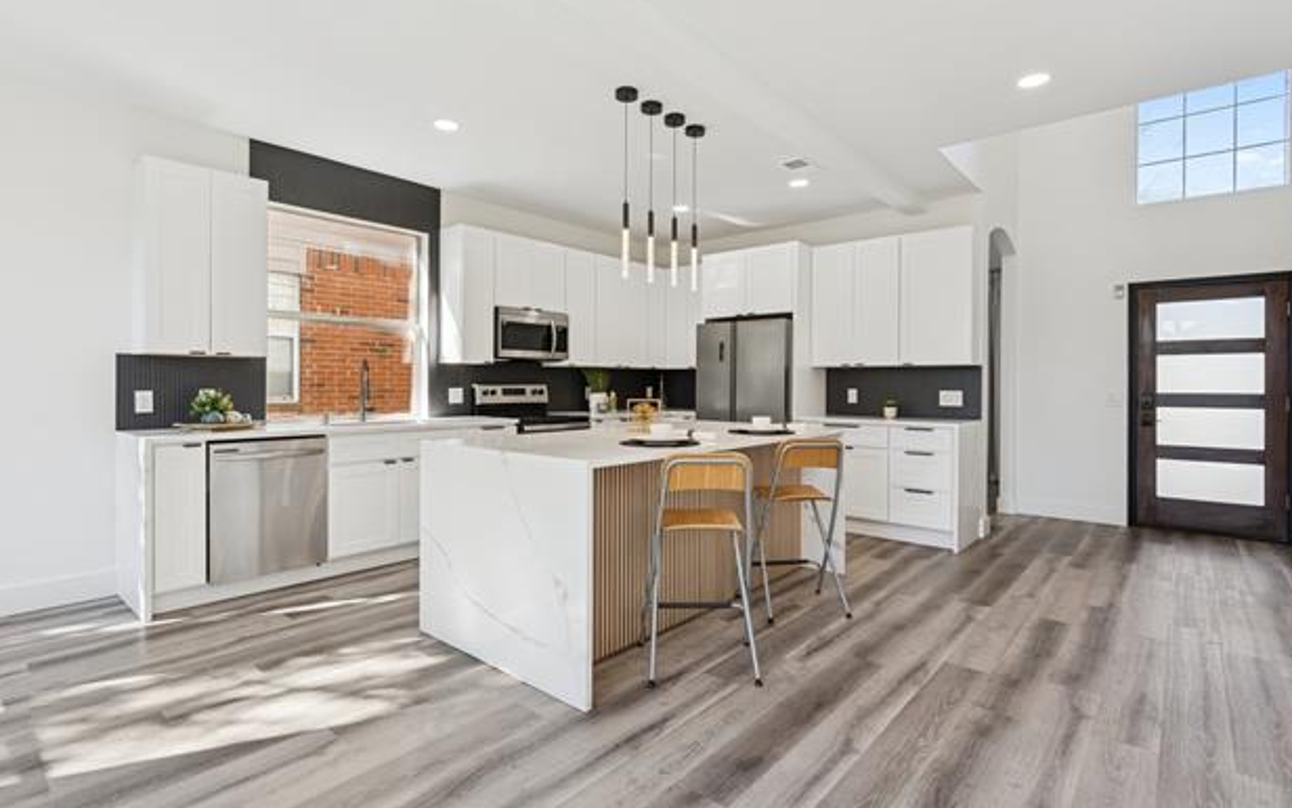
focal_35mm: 18
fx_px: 634
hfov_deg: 91.1
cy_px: 382
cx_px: 636
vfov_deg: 65.0
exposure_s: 1/15
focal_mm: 17
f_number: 8
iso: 200
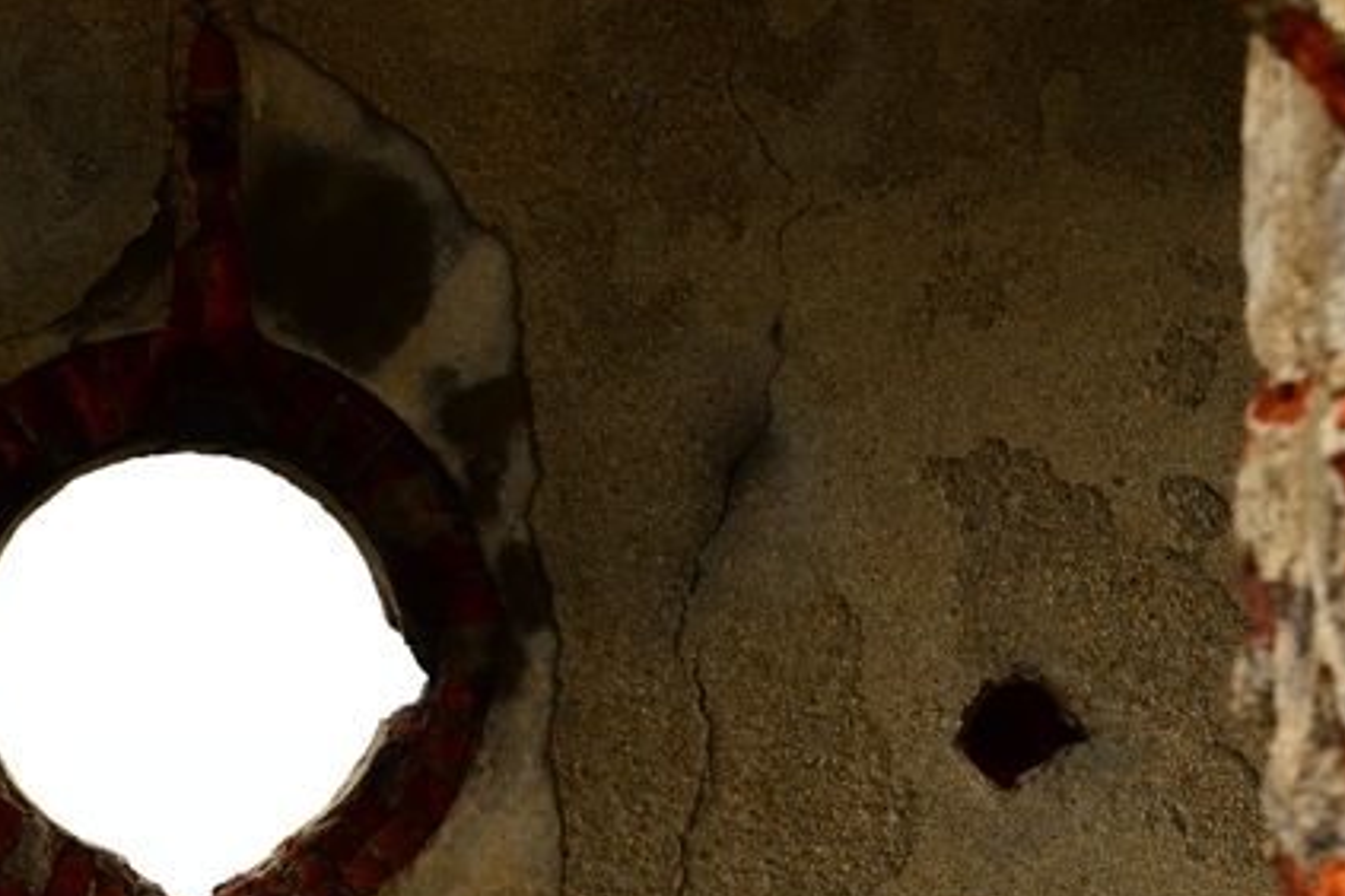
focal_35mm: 126
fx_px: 4707
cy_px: 853
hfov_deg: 16.1
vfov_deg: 10.8
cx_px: 175
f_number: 8
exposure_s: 1/250
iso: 1000
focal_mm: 52
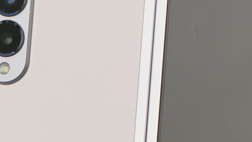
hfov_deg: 6.4
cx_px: 61
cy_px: 157
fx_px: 2257
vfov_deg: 3.6
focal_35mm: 338
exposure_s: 1/200
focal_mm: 70
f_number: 7.1
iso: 250
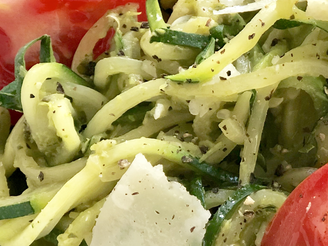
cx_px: 315
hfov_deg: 13.0
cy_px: 118
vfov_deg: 9.9
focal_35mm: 150
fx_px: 1421
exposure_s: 1/30
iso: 40
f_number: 2.8
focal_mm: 6.6
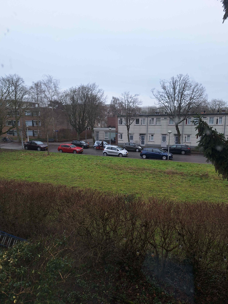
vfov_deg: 73.9
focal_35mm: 23
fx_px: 202
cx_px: 114
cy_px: 152
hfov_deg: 58.9
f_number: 1.8
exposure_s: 1/263
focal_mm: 5.54
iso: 40
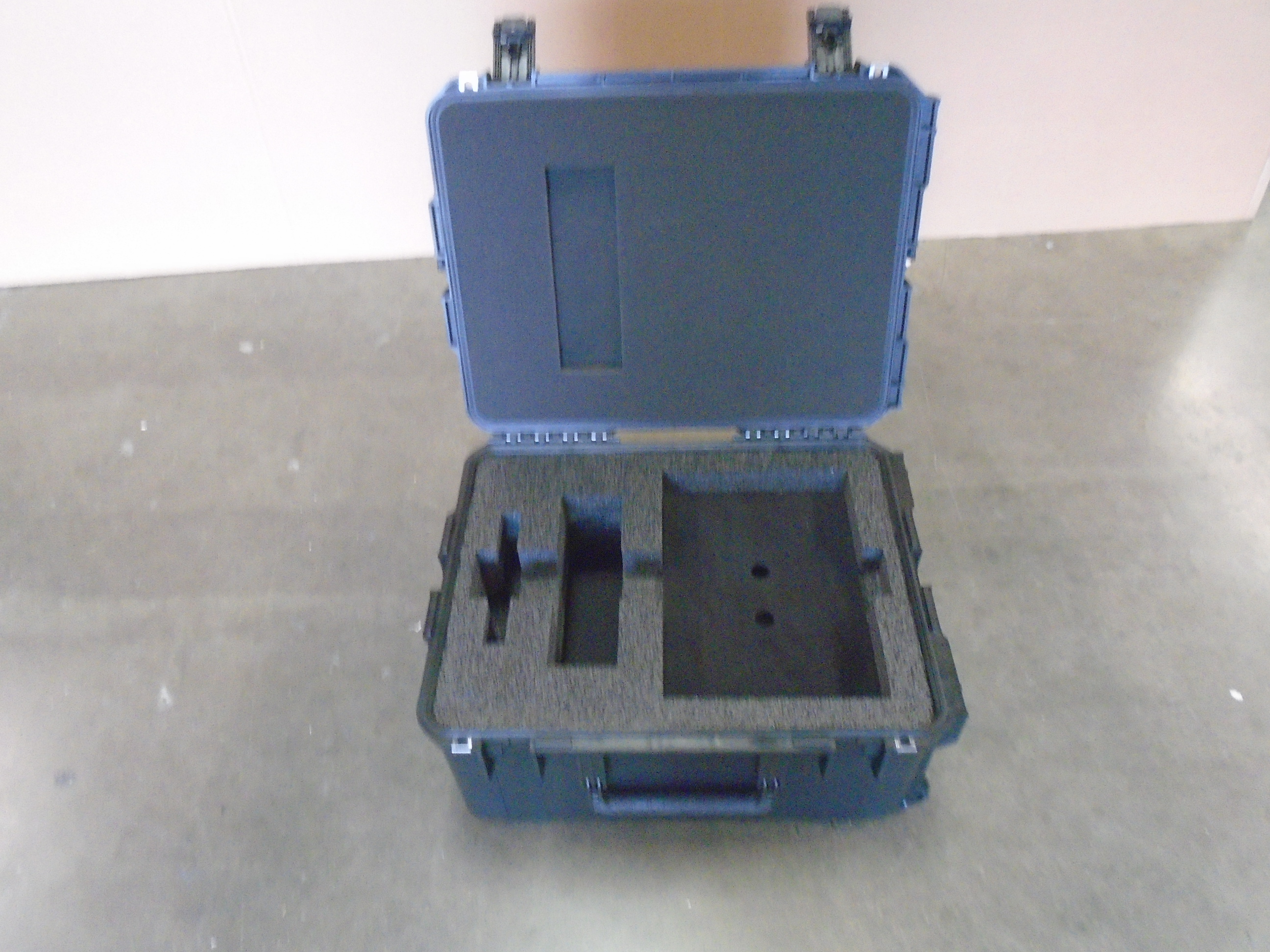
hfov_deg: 67.3
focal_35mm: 26
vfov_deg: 53.1
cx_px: 635
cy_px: 476
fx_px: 954
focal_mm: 4.6
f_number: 3.2
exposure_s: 1/30
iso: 800
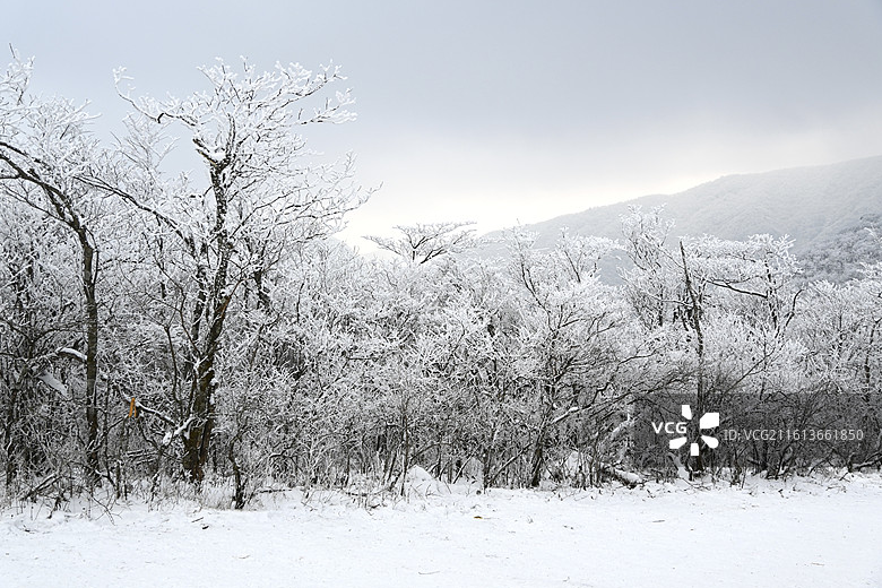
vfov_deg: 32.8
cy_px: 290
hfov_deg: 47.6
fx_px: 999
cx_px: 434
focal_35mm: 41
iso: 100
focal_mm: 26.5
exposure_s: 1/640
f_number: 3.8
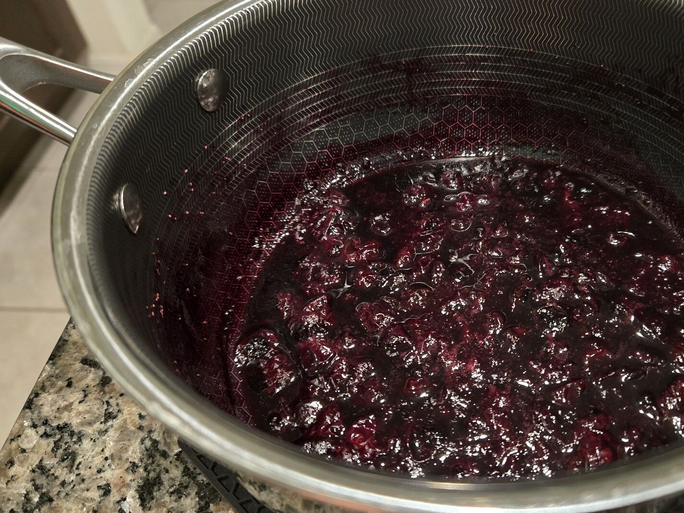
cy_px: 269
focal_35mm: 31
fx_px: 612
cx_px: 445
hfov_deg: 57.3
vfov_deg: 45.4
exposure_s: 1/40
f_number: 1.8
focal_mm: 5.4
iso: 1600
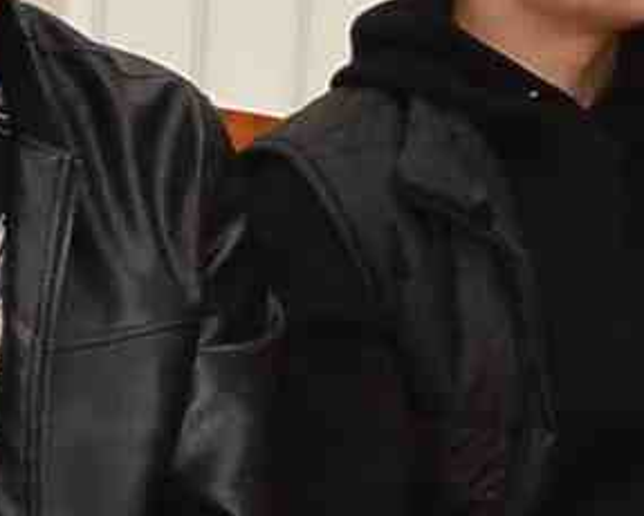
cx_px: -1183
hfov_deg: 6.7
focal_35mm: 265
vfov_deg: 5.8
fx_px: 5054
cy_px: 590
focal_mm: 22
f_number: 7.1
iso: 2200
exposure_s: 1/200
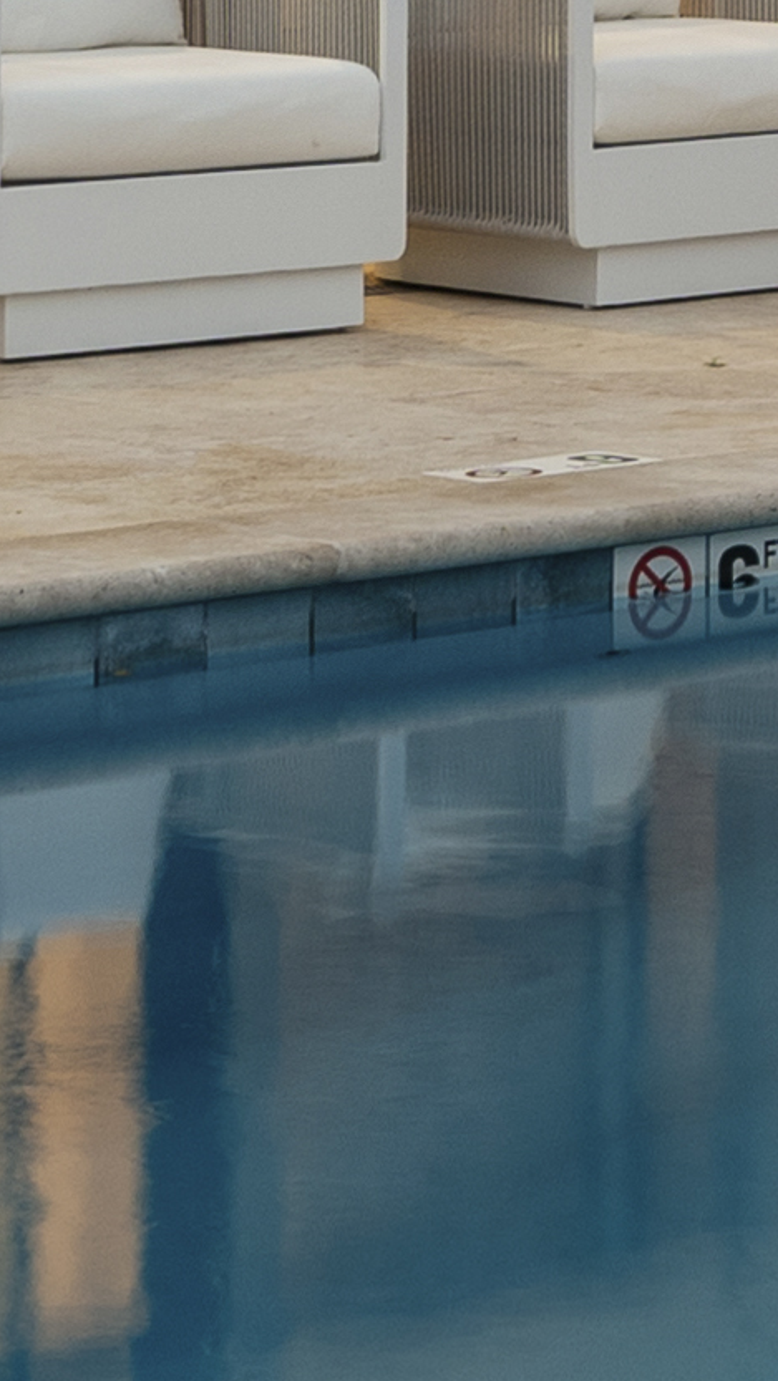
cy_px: -292
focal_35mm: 160
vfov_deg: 13.1
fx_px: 5864
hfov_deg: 7.3
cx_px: 1463
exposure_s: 1/1.25
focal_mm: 16
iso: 100
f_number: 8
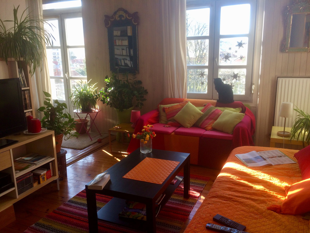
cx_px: 155
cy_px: 116
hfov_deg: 61.7
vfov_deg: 48.2
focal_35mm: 29
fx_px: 260
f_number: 2.2
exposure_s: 1/100
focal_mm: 4.15
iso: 32
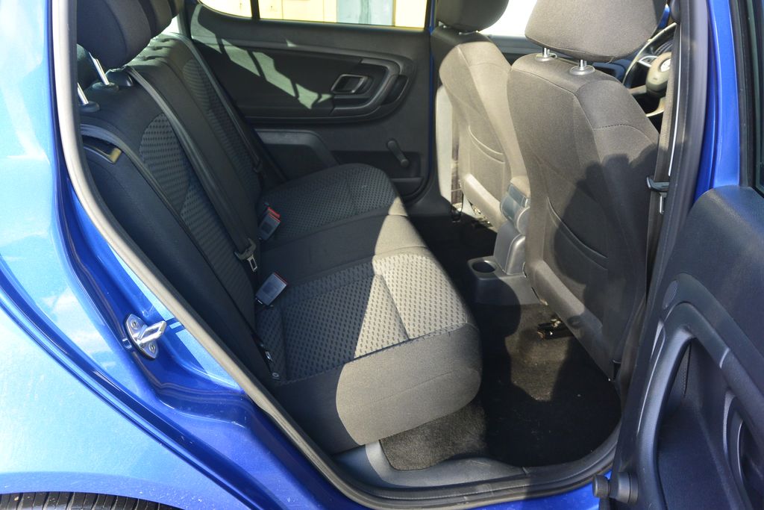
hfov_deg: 67.4
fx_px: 573
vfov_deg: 47.9
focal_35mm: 27
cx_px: 382
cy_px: 255
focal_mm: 10
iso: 160
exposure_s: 1/100
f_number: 3.5
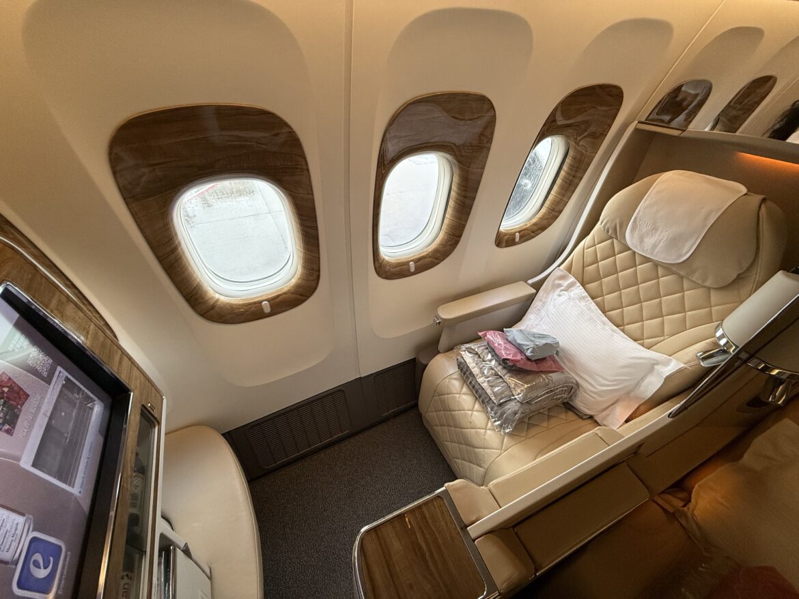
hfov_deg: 102.1
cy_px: 300
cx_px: 400
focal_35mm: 14
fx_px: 323
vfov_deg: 85.7
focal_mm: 2.22
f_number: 2.2
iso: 200
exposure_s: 1/95
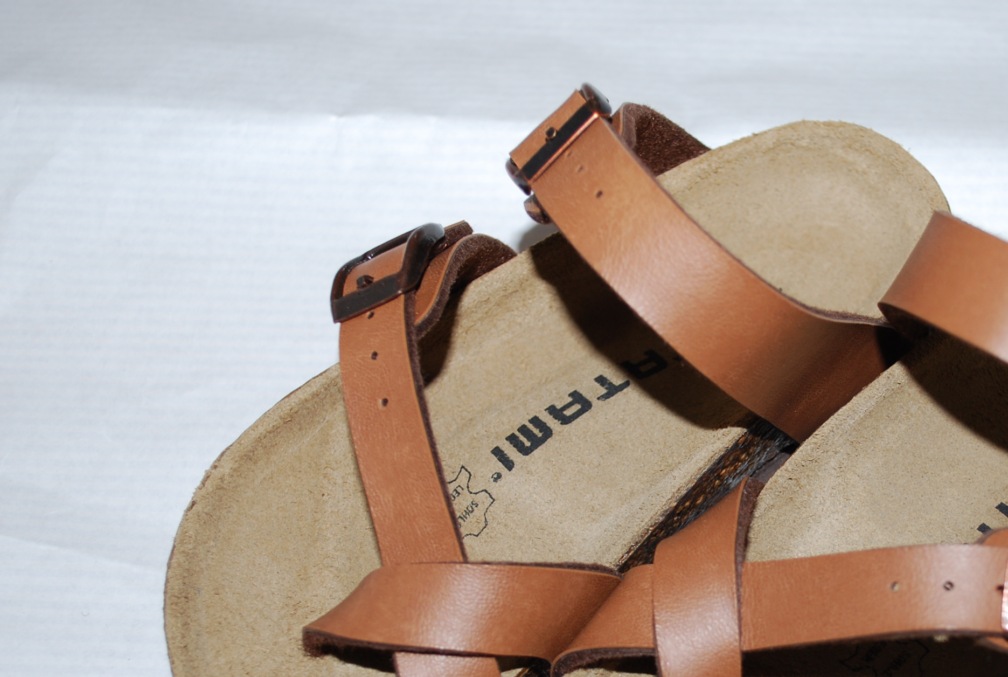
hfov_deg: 30.6
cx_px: 699
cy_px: 515
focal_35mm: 65
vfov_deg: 20.8
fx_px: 1824
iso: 200
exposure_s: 1/60
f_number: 4.5
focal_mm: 28
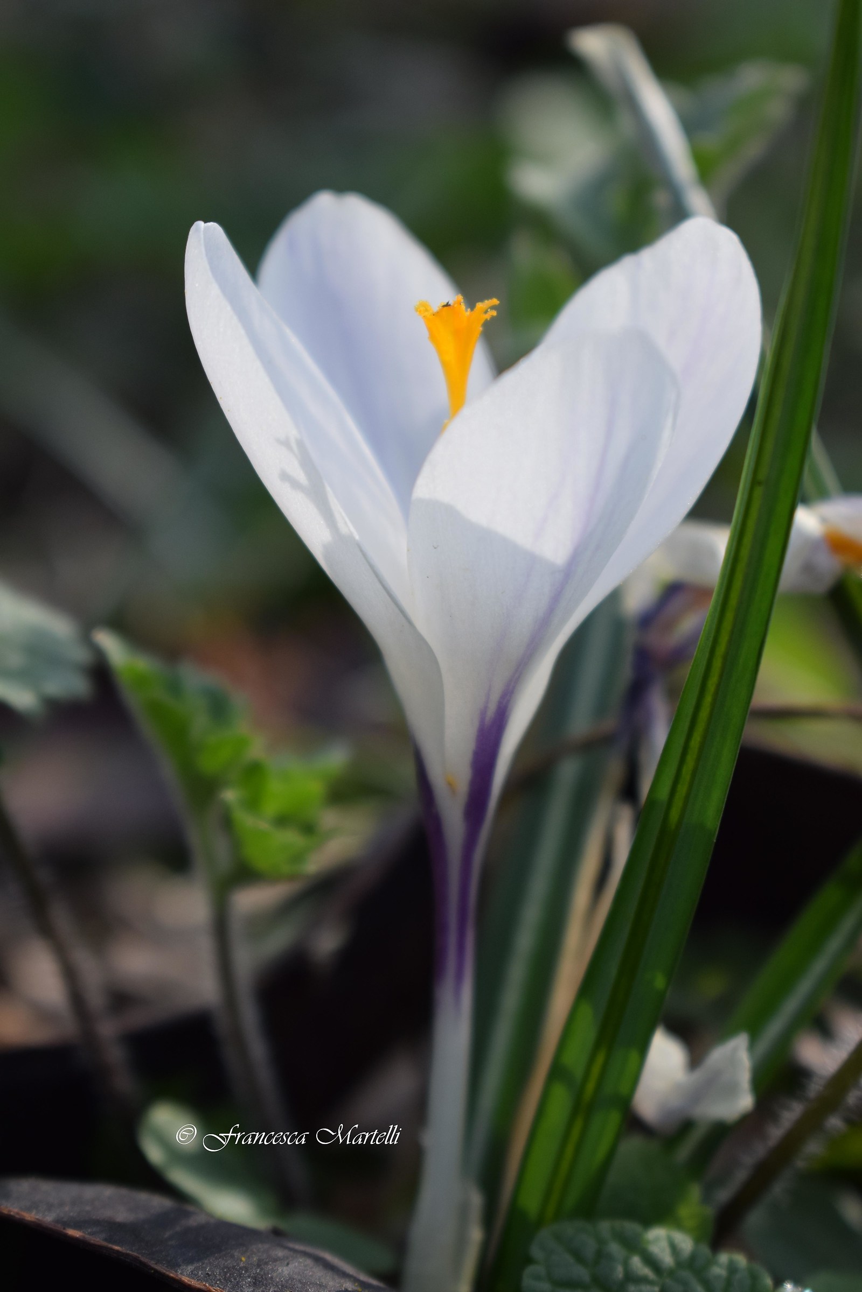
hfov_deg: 16.6
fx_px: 2963
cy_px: 646
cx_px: 431
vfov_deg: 24.6
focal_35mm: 82
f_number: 5.6
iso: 400
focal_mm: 55
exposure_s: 1/640
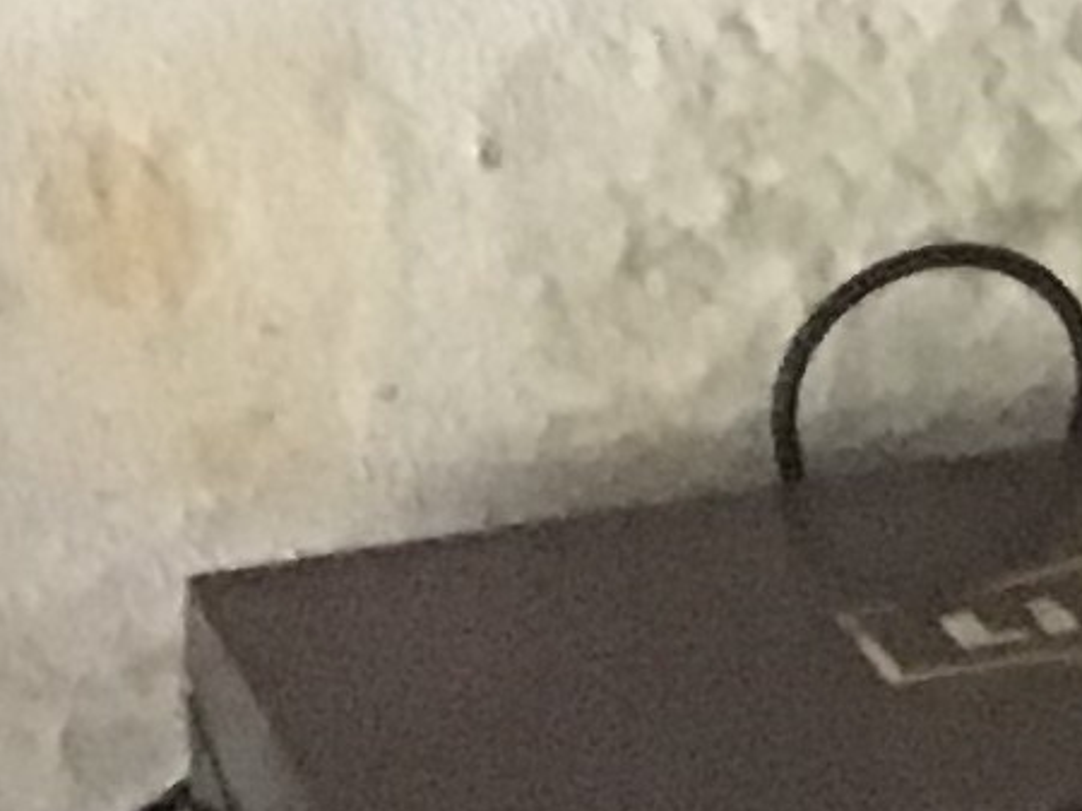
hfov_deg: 7.4
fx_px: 7029
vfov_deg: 6.3
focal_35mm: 225
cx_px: 3578
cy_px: -1006
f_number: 2.4
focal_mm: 3.3
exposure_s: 1/33
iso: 250
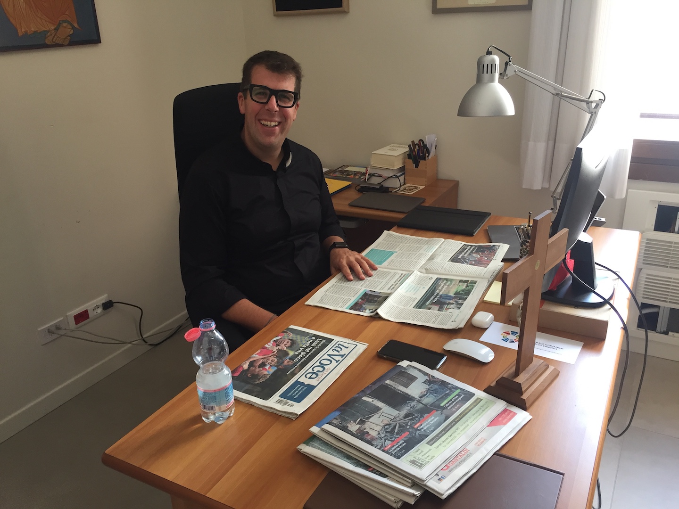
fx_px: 569
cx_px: 340
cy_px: 254
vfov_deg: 48.2
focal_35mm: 29
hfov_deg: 61.7
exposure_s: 1/33
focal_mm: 4.15
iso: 32
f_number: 2.2
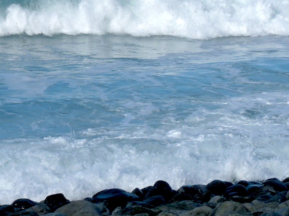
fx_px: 1786
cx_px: 284
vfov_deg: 6.9
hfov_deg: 9.2
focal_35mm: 214
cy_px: -27
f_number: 8
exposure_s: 1/400
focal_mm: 16.7
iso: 100
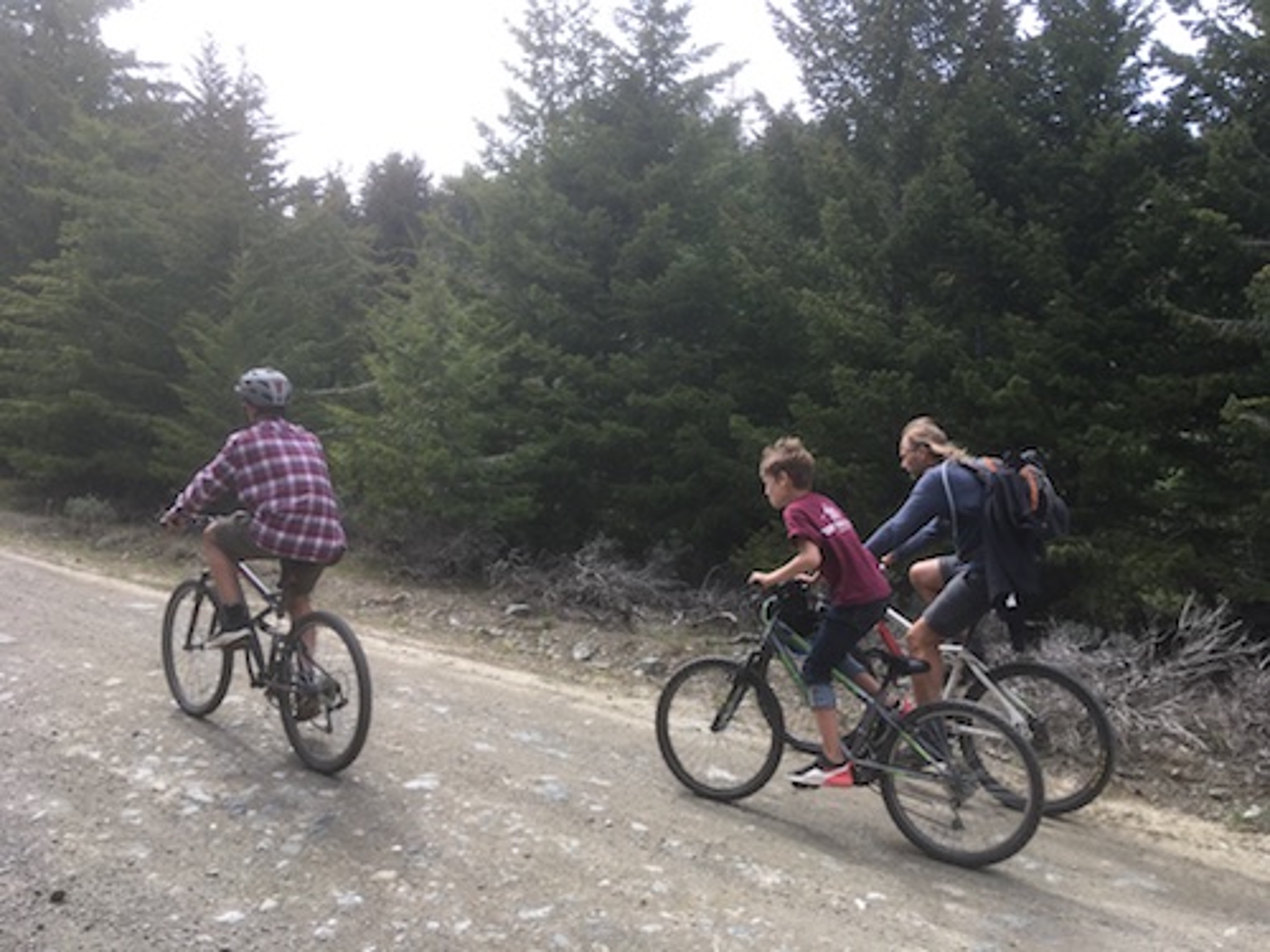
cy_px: 476
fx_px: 1064
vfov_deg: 48.2
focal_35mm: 29
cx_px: 635
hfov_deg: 61.7
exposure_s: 1/549
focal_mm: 4.15
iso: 25
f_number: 2.2
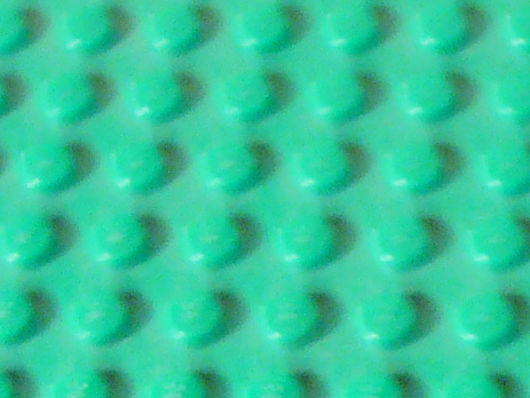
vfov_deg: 8.2
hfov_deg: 10.1
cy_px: 540
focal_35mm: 179
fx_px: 2743
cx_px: 1090
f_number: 2.8
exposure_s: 1/4
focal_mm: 6
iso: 200
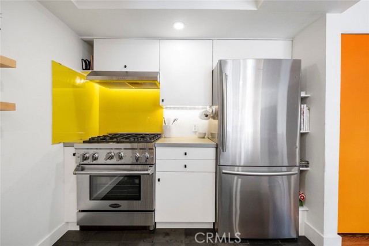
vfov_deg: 77.3
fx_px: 154
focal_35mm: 15
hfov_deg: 100.4
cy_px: 123
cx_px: 184
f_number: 5
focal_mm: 15
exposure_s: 1/50
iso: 1000
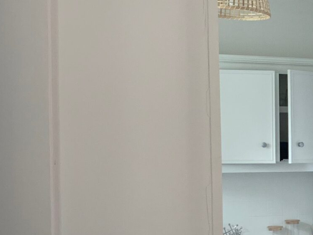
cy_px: 179
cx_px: 473
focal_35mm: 89
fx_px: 805
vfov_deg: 16.5
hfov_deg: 19.2
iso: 100
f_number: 1.8
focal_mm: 4.25
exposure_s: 1/106
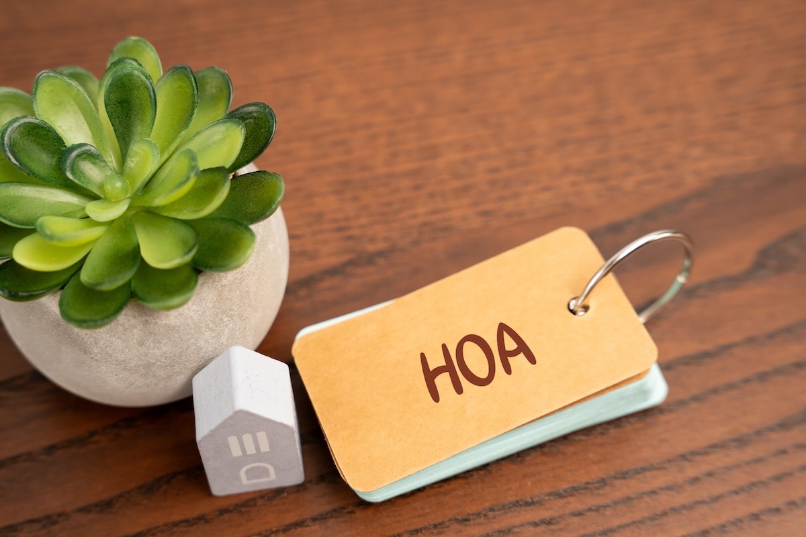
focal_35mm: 57
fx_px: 1269
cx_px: 403
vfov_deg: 23.9
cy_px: 268
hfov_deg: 35.2
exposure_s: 1/160
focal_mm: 56.7
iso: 320
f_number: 5.6
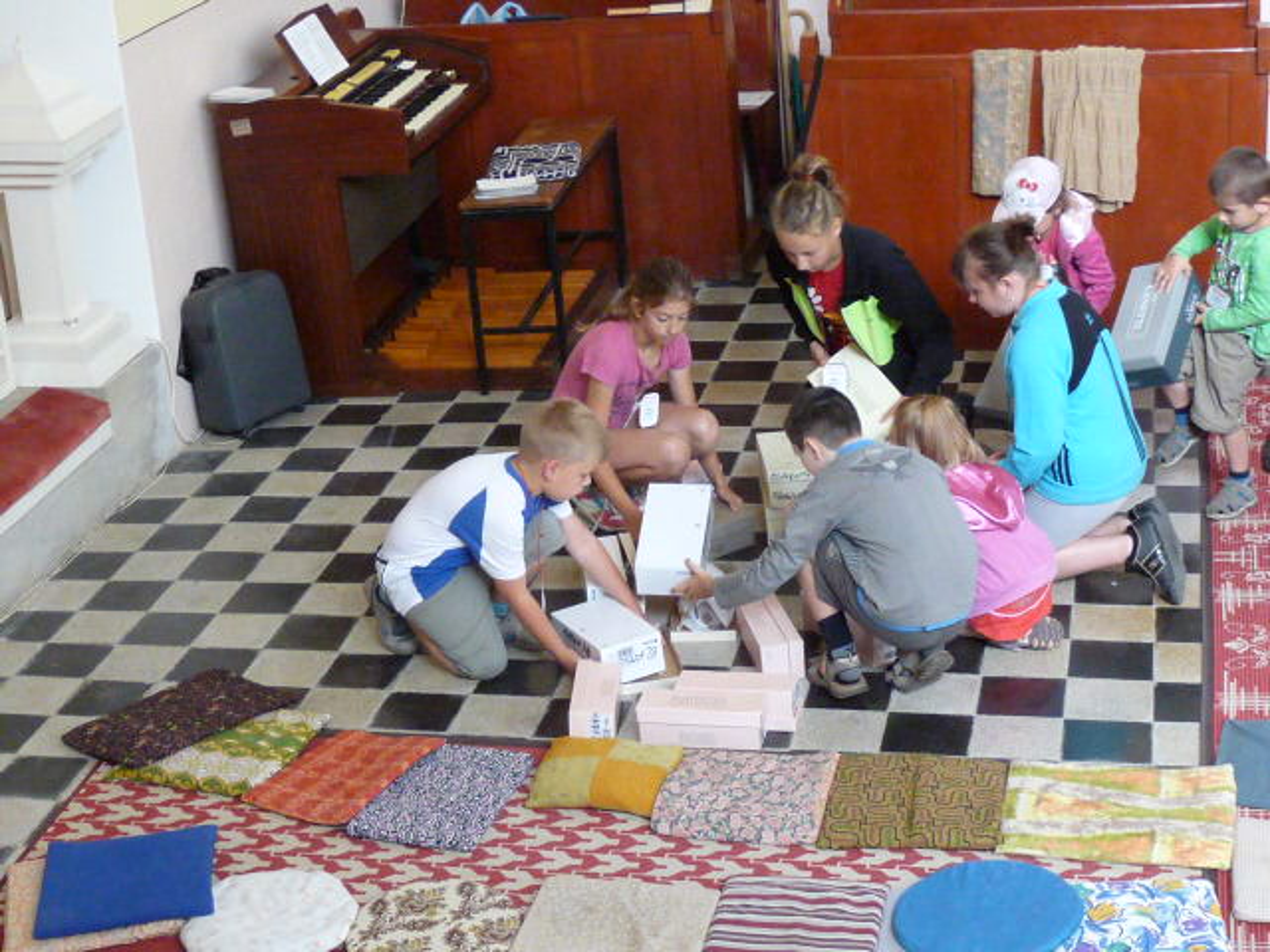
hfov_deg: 30.7
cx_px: 635
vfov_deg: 23.3
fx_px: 2311
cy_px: 476
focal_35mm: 63
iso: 500
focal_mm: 6.4
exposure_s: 1/60
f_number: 3
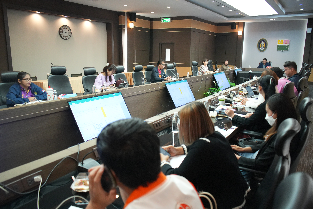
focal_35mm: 28
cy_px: 104
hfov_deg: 65.5
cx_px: 156
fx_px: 243
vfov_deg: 46.4
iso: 5000
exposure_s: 1/250
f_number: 3.5
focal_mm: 28
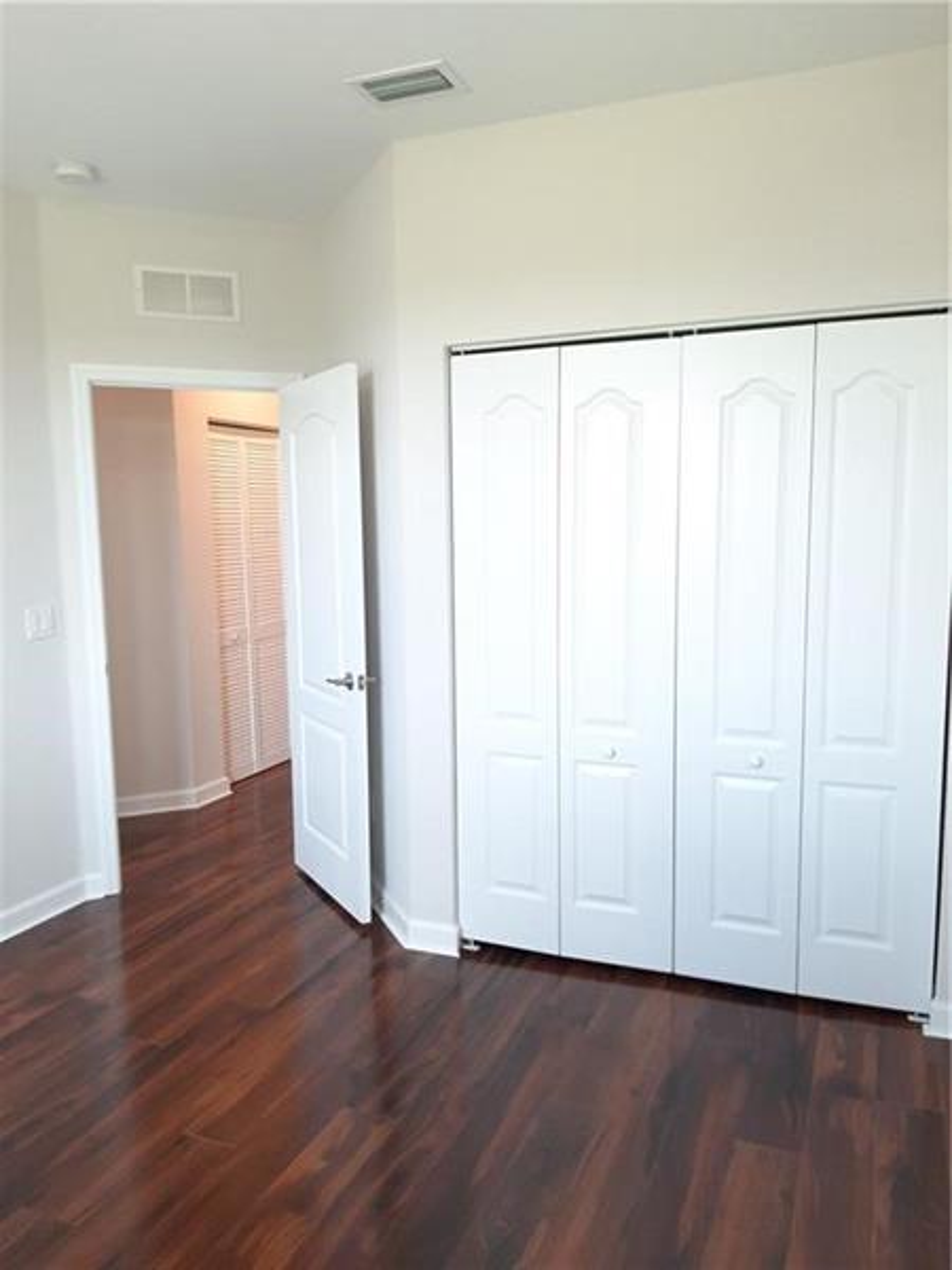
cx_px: 476
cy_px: 635
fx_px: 953
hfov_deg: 53.1
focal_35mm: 26
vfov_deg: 67.3
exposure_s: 1/60
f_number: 1.7
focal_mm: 3.93
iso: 125
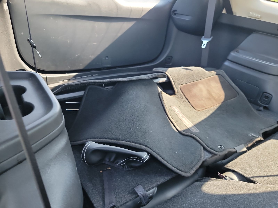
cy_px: 104
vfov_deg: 56.8
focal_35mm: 24
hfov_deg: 71.6
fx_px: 193
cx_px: 139
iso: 539
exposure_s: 1/59
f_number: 1.8
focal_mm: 6.7
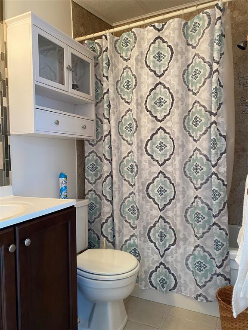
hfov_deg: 53.1
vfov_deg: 67.3
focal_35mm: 26
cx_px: 124
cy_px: 165
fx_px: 248
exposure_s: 1/60
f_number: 1.8
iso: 125
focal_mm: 4.25
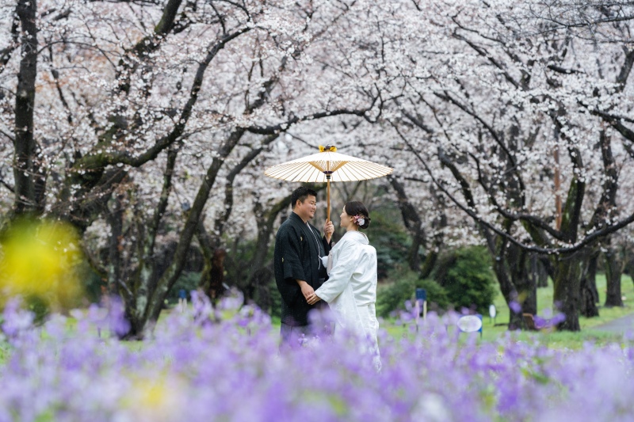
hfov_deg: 15.2
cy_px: 211
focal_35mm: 135
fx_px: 2377
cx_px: 317
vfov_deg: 10.2
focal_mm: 135
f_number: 3.5
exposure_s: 1/400
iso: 250
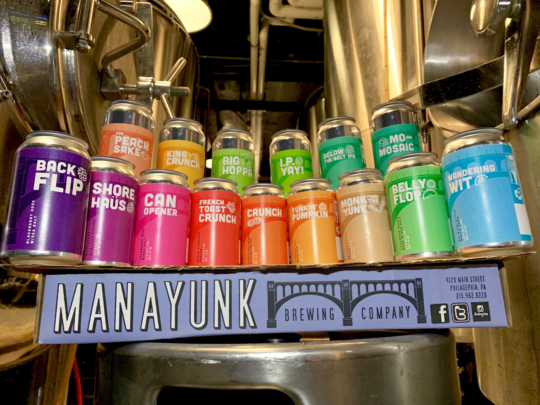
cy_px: 202
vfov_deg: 53.1
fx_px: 406
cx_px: 270
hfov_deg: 67.3
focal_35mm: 26
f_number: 1.8
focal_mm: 4.25
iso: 400
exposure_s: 1/40
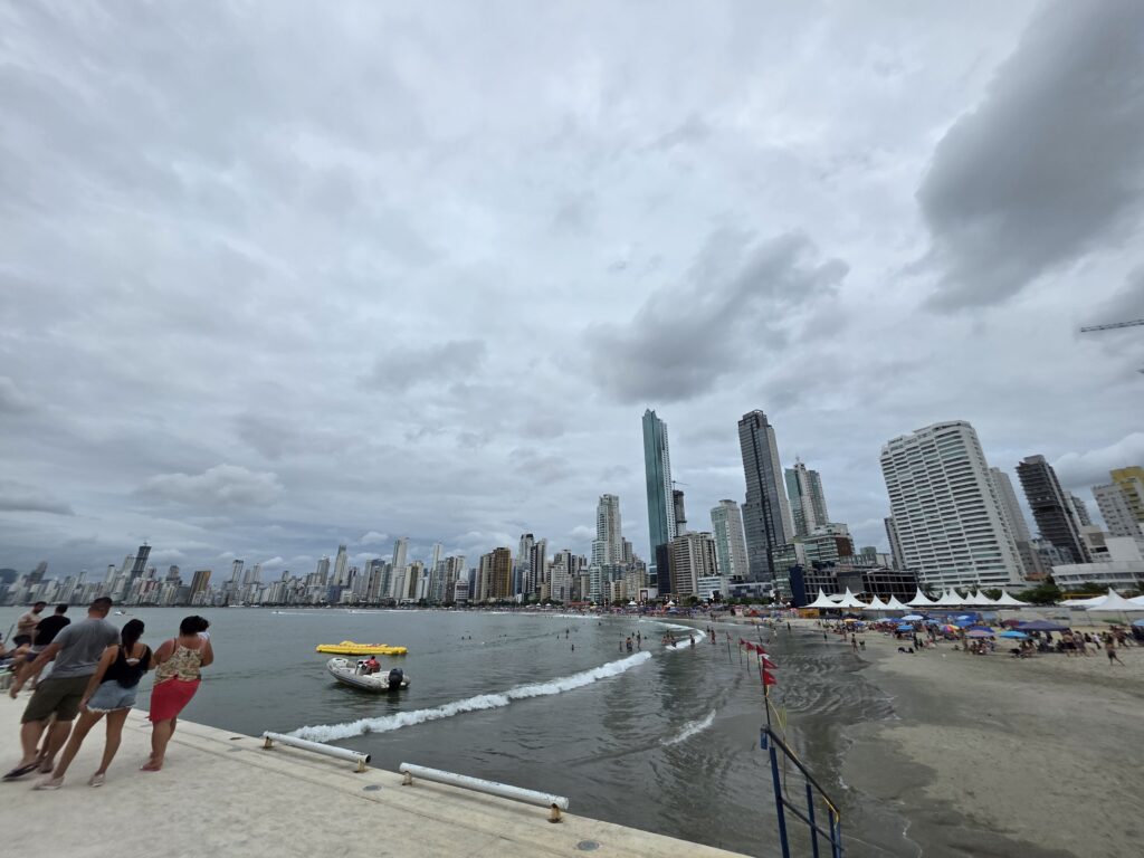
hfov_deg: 106.2
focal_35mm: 13
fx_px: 430
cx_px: 572
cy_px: 429
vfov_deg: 89.9
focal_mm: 2.2
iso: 40
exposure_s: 1/7906
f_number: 1.9
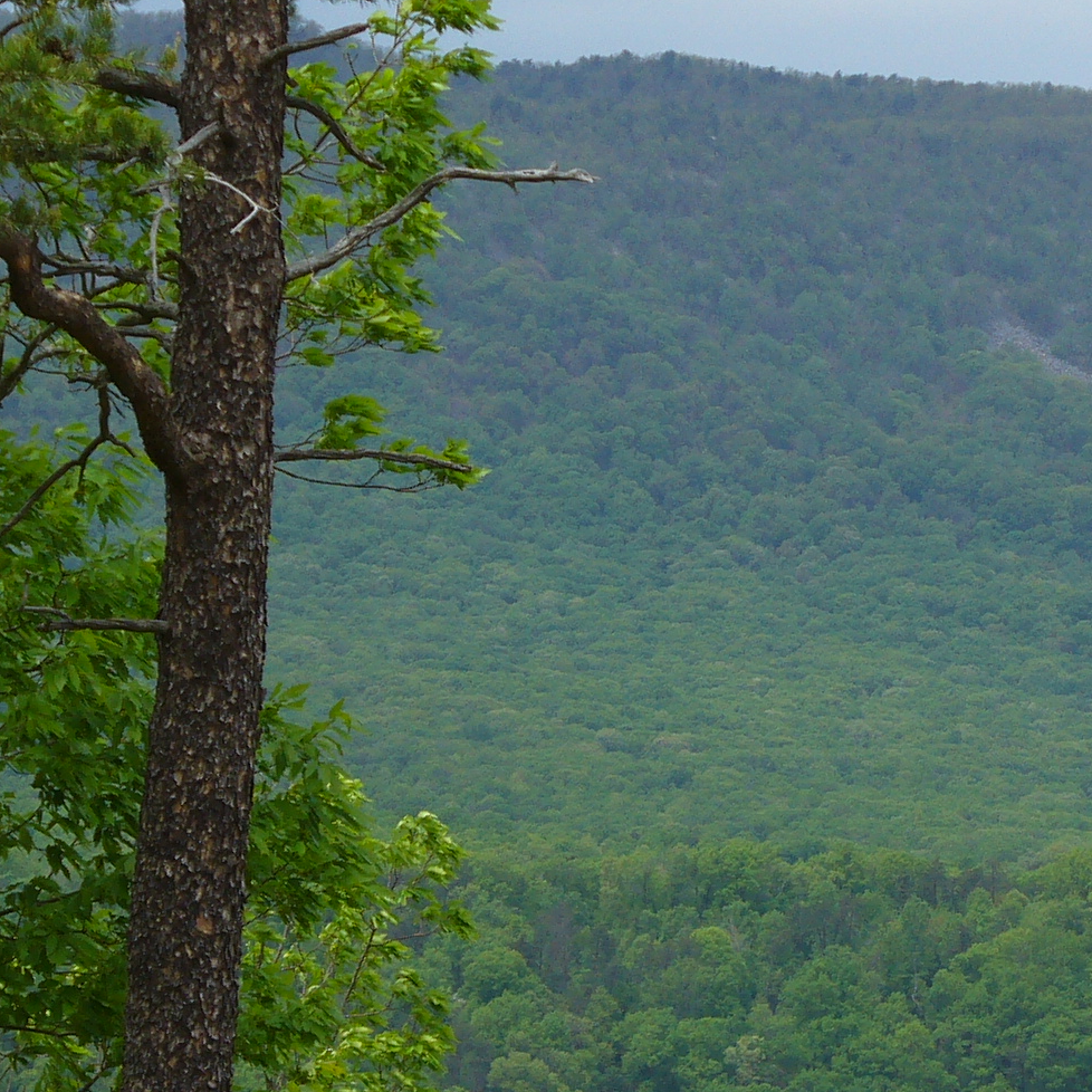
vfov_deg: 6.4
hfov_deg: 6.4
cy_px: 538
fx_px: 9743
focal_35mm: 273
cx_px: 933
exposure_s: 1/500
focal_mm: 19.4
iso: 80
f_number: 3.7
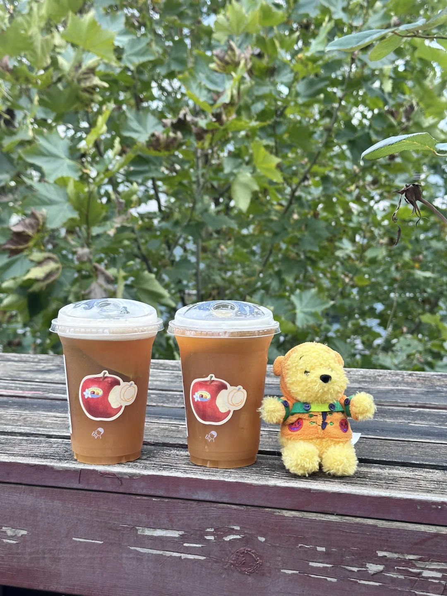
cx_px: 224
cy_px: 298
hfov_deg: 30.3
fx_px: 826
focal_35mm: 48
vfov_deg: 39.7
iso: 64
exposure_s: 1/172
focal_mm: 6.86
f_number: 1.78
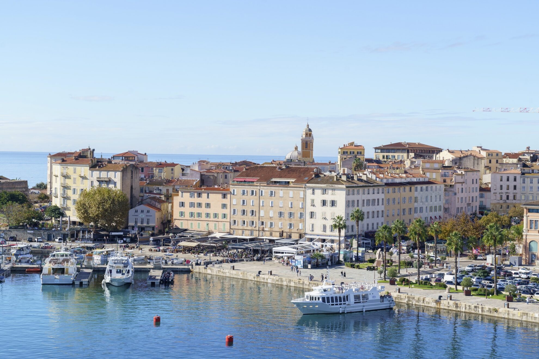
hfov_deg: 29.7
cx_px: 270
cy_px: 180
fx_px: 1018
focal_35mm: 68
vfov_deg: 20.0
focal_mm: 68
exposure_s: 1/320
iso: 125
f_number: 9
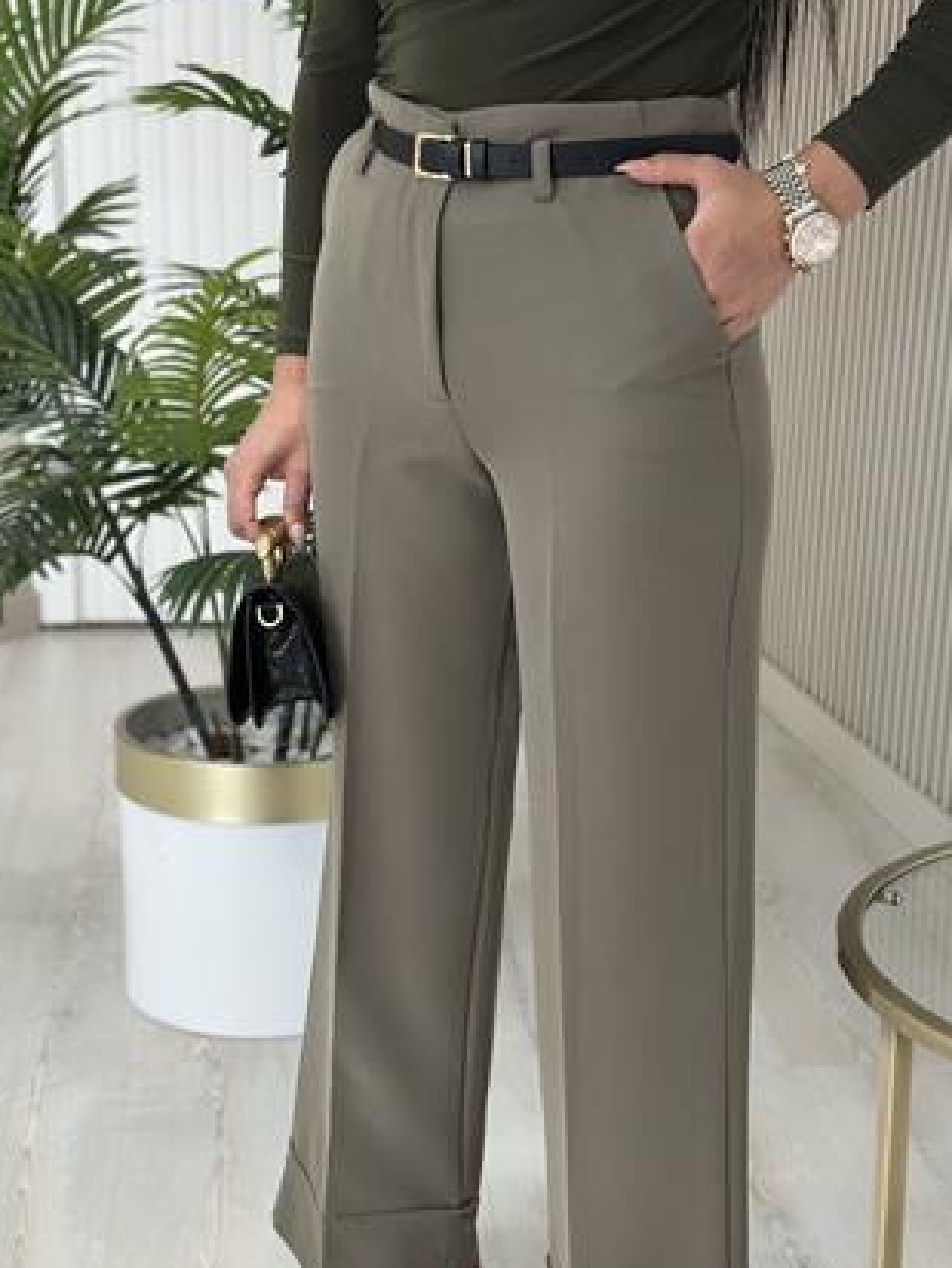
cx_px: 544
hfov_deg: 23.6
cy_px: 800
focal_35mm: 62
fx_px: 2272
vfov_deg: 31.0
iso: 80
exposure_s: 1/222
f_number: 1.78
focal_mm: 6.86
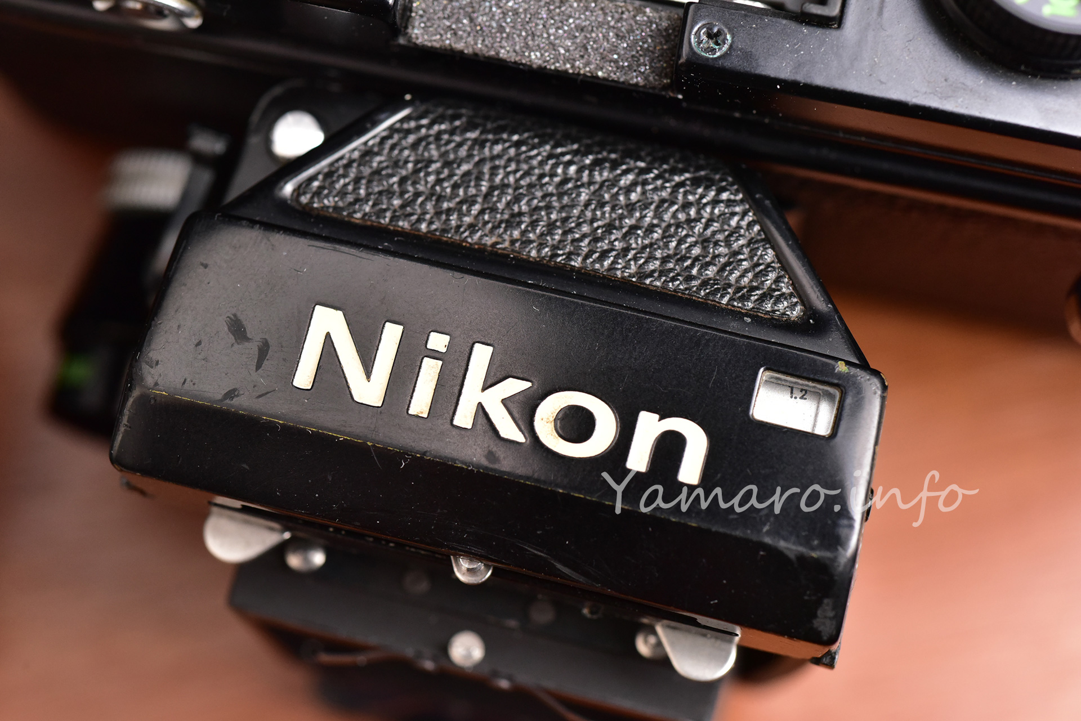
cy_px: 360
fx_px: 1802
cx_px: 540
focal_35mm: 60
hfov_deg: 33.4
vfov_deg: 22.6
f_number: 9
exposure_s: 1/60
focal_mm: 60
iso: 2500
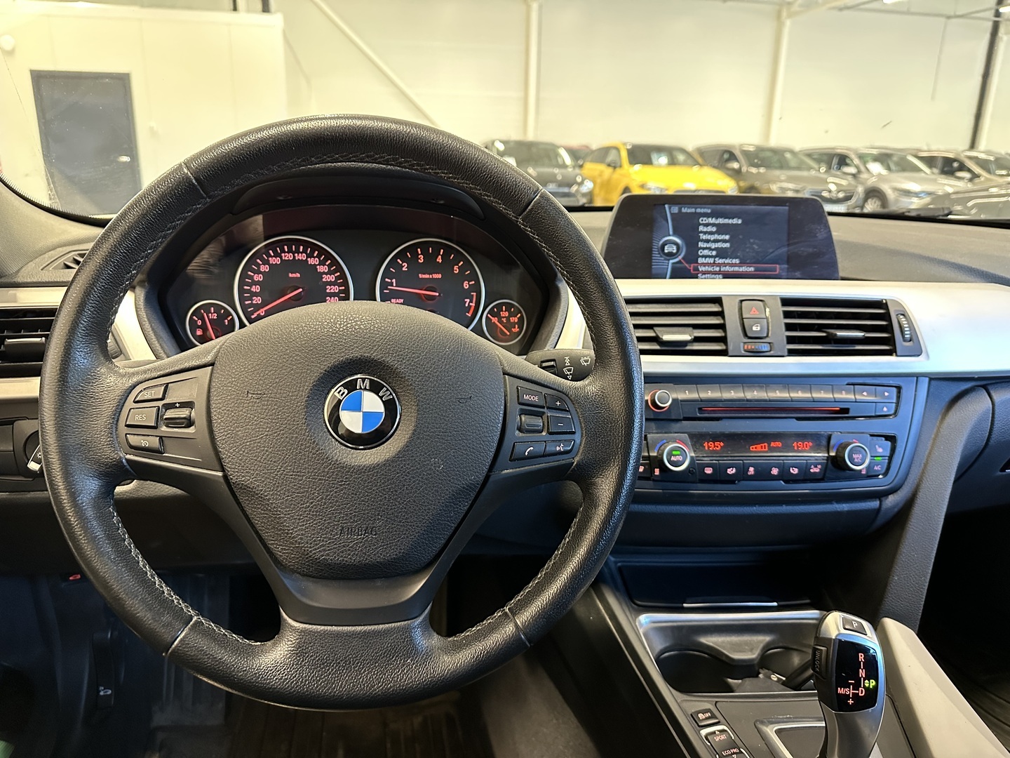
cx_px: 505
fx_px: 700
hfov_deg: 71.6
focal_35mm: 24
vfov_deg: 56.8
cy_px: 379
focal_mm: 6.86
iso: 1000
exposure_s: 1/43
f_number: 1.78
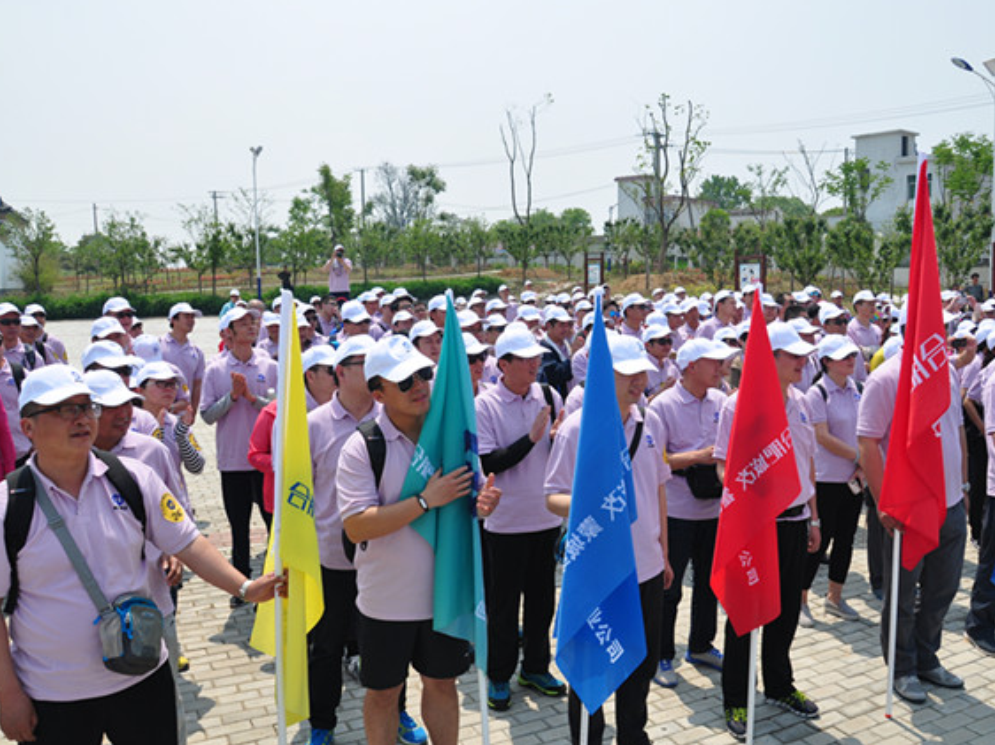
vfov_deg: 46.8
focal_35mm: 30
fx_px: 862
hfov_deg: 59.8
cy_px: 372
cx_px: 565
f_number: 10
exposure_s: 1/400
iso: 200
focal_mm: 18
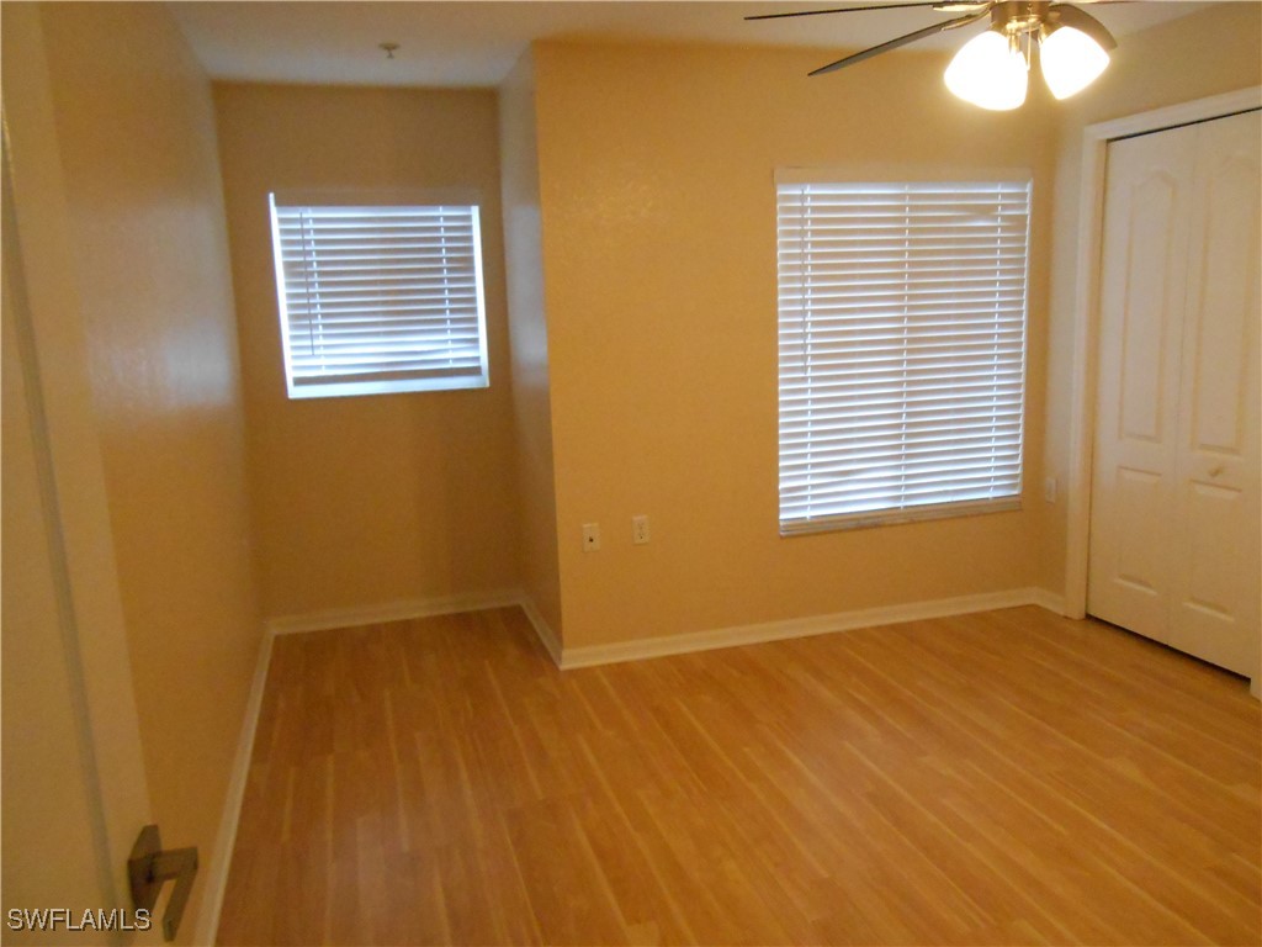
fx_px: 948
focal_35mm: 26
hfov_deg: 67.3
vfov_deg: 53.1
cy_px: 474
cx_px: 631
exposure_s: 1/100
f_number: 3.5
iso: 800
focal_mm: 4.6
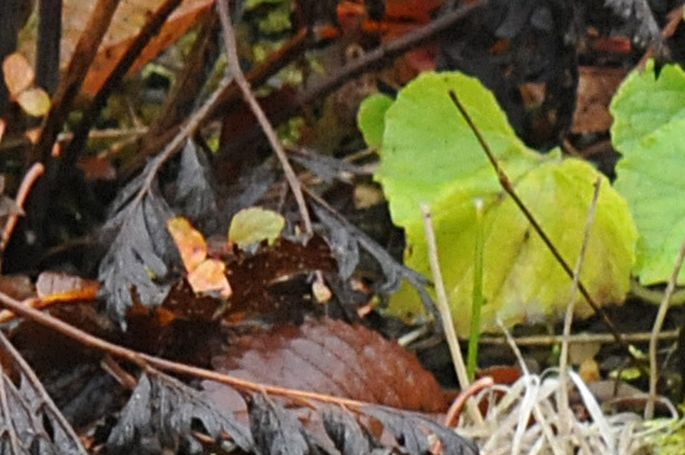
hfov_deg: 2.0
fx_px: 18884
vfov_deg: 1.4
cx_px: -1952
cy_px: 132
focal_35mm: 994
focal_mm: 85
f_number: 6.3
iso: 1000
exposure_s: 1/40
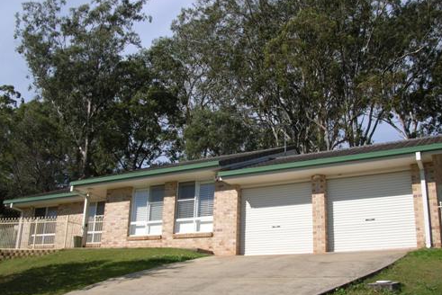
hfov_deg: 51.9
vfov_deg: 36.0
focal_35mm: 37
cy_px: 149
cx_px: 224
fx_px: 455
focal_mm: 5.8
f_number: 5.6
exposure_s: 1/362
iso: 50
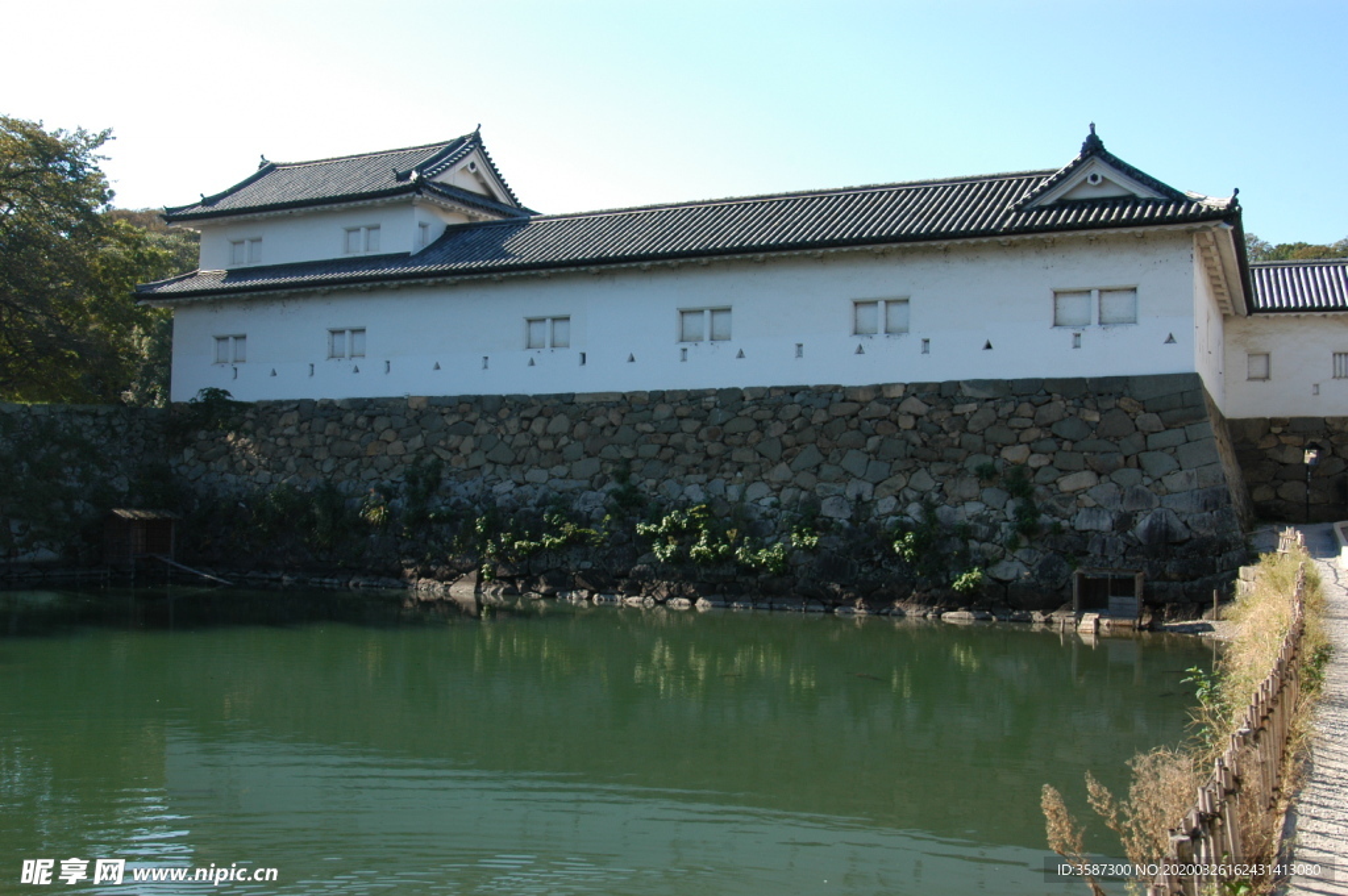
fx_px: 1347
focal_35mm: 36
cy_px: 448
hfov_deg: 53.2
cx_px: 674
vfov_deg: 36.8
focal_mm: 24
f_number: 7.1
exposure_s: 1/200
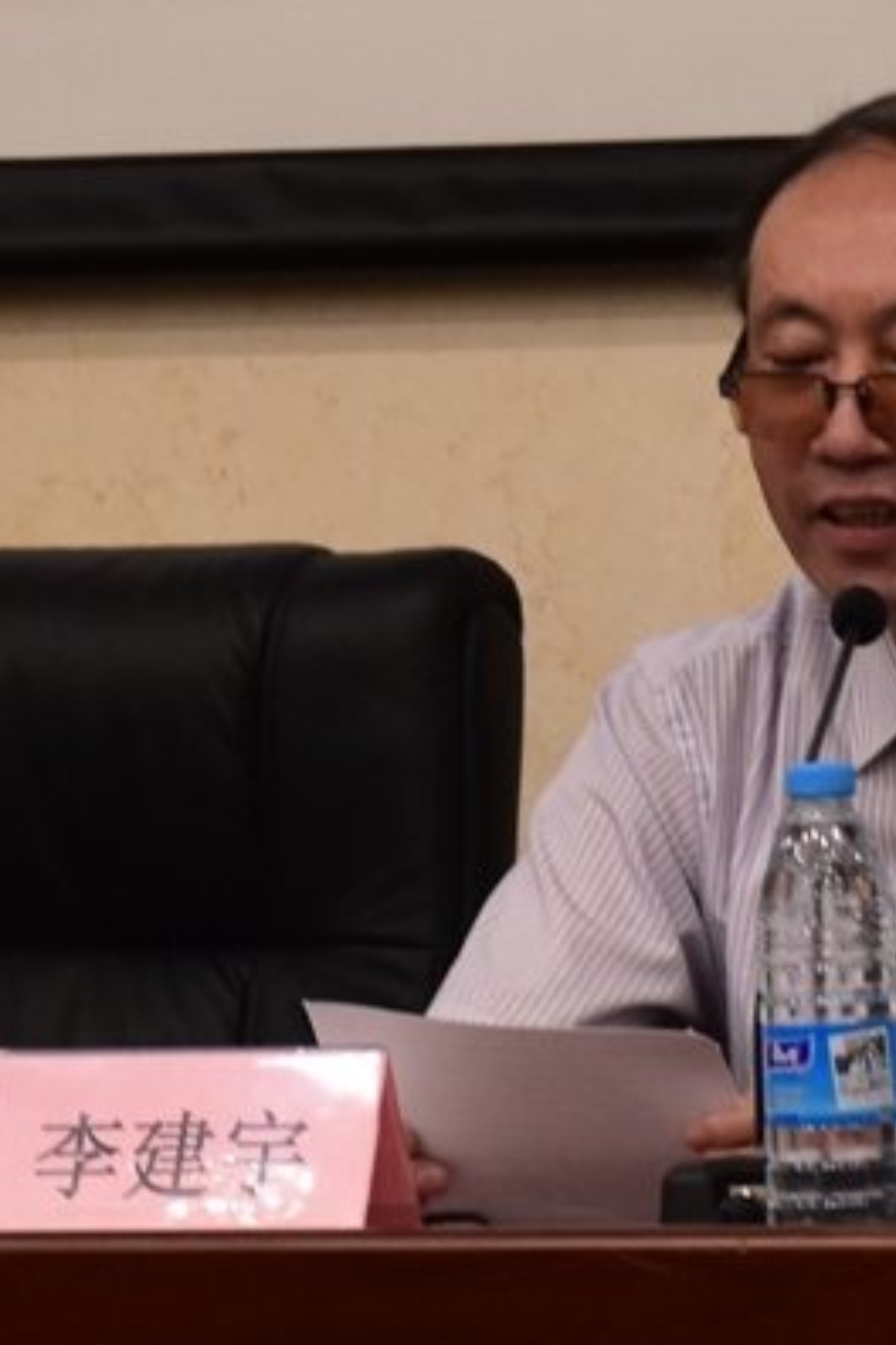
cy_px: 672
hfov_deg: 8.6
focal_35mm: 159
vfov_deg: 12.9
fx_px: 5936
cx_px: 842
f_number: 7.1
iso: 800
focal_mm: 70
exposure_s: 1/30
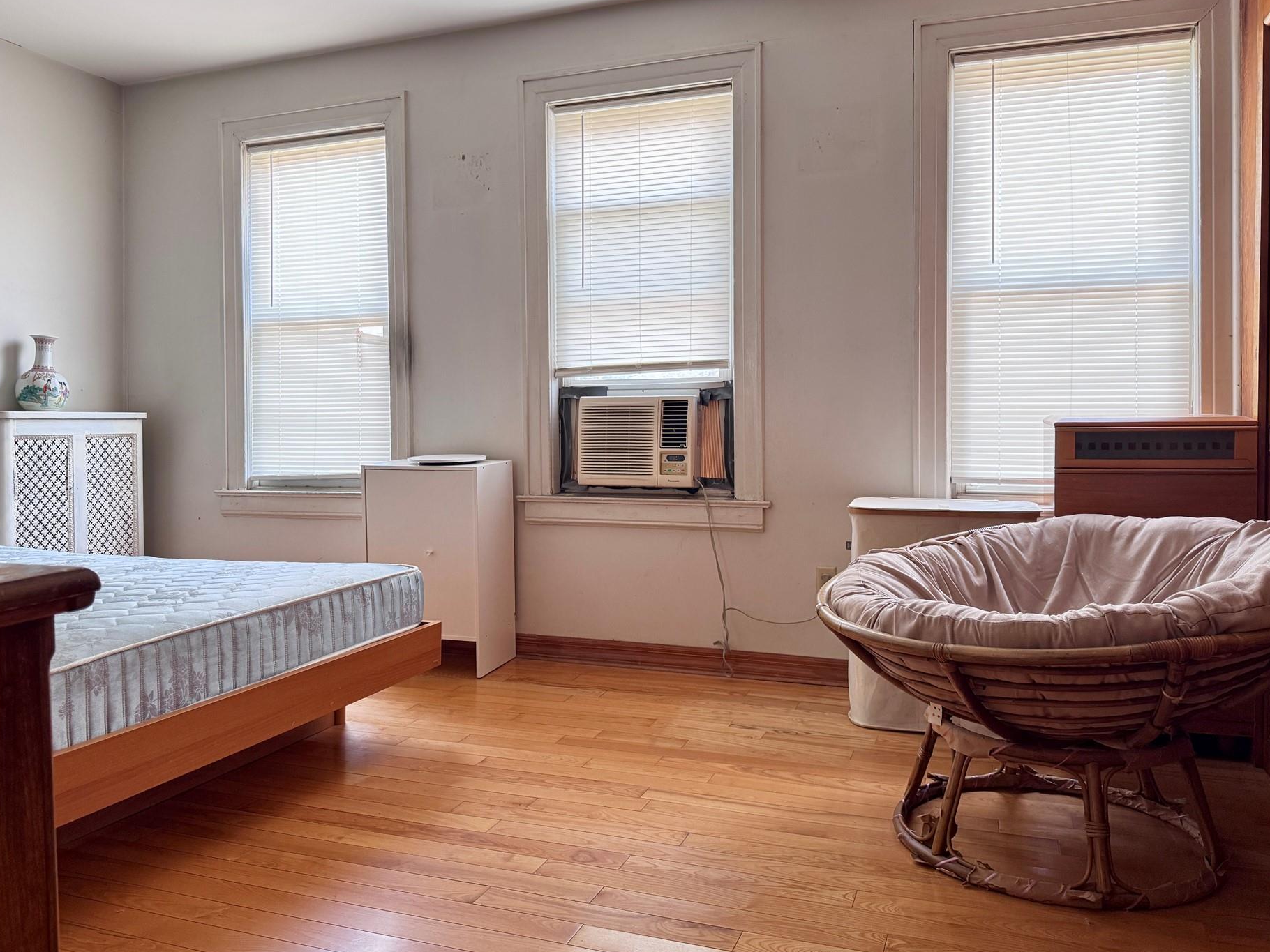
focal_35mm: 27
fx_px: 991
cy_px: 438
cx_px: 620
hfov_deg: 65.3
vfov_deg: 51.3
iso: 200
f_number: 1.78
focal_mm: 6.76
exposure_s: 1/82
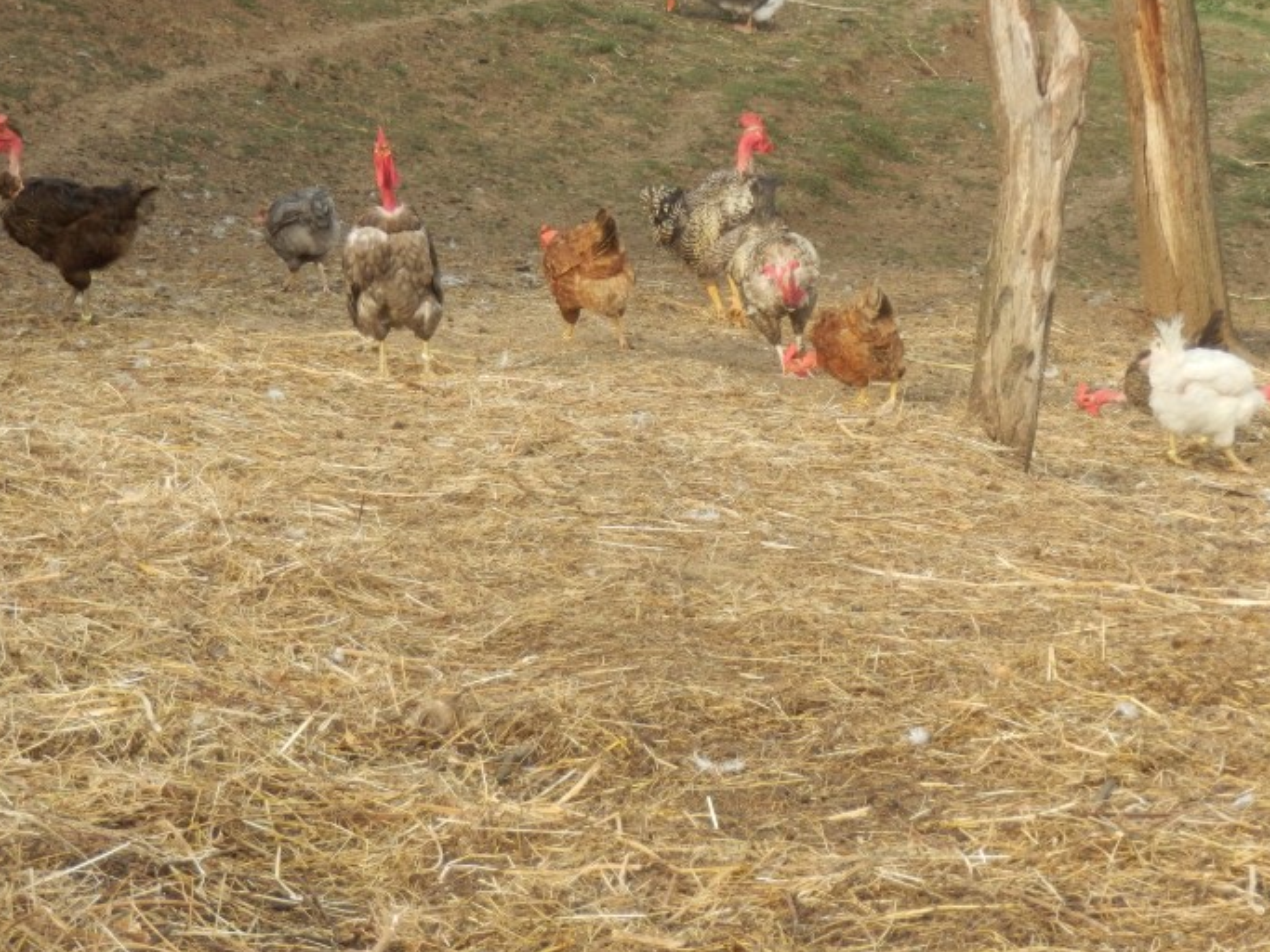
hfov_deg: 11.1
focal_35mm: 178
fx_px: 6529
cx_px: 664
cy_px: 420
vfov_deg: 8.3
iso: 250
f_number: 5.9
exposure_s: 1/160
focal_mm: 26.9
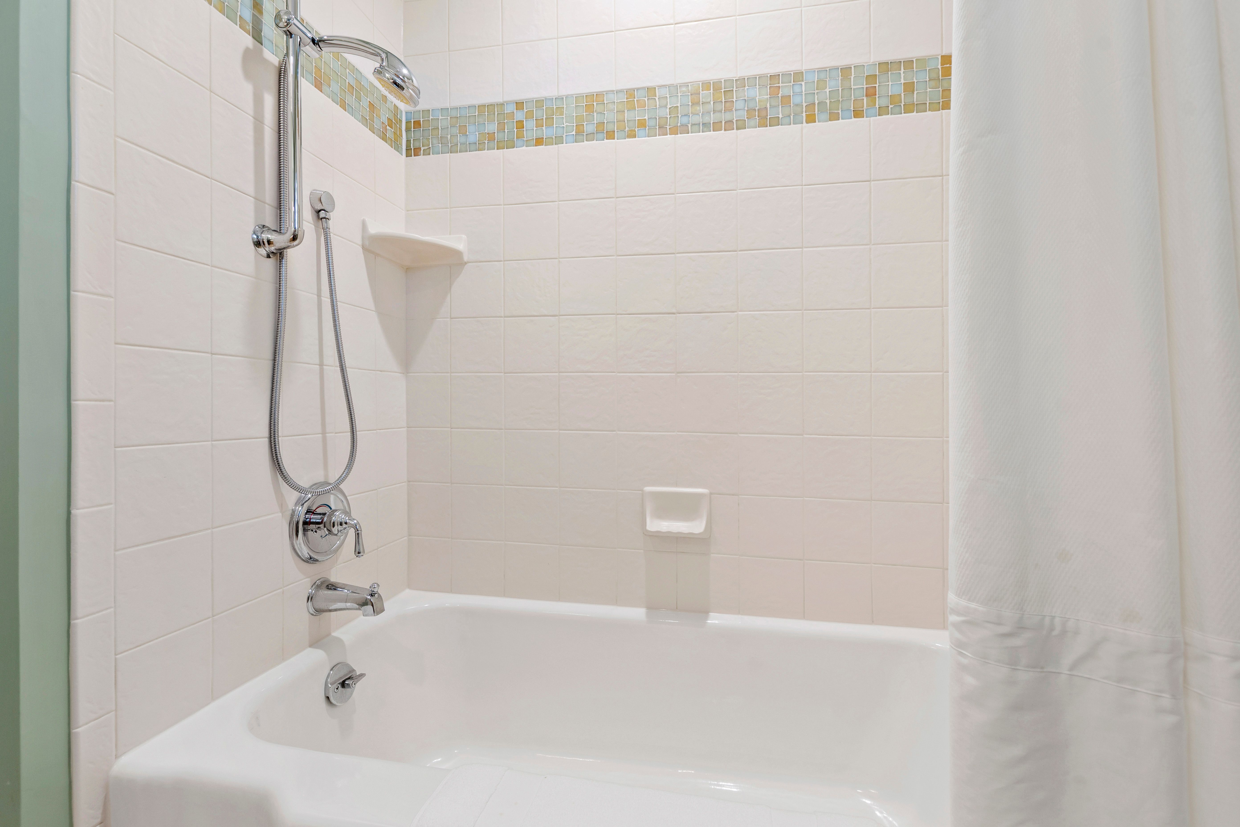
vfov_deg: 77.3
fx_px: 517
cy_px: 414
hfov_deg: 100.4
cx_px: 620
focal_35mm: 15
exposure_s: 1/1.67
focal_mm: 10
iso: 100
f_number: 8
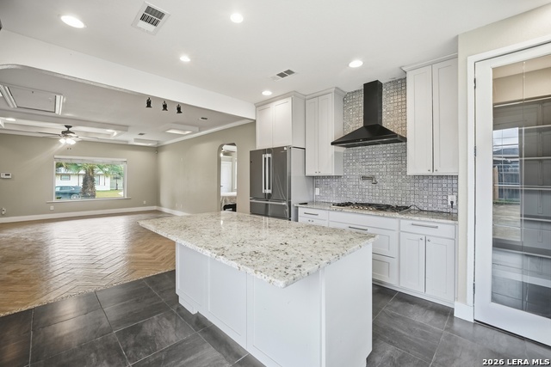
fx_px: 199
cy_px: 184
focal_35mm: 13
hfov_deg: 108.3
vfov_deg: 85.5
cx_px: 276
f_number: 6.3
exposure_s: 1/100
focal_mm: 9
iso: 250
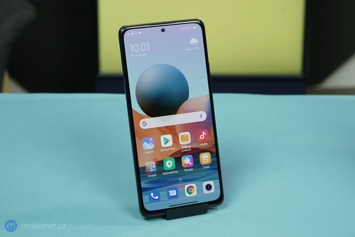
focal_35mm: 70
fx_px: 690
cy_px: 118
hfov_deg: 28.9
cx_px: 178
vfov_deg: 19.4
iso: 4000
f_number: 9
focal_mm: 70
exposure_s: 1/200
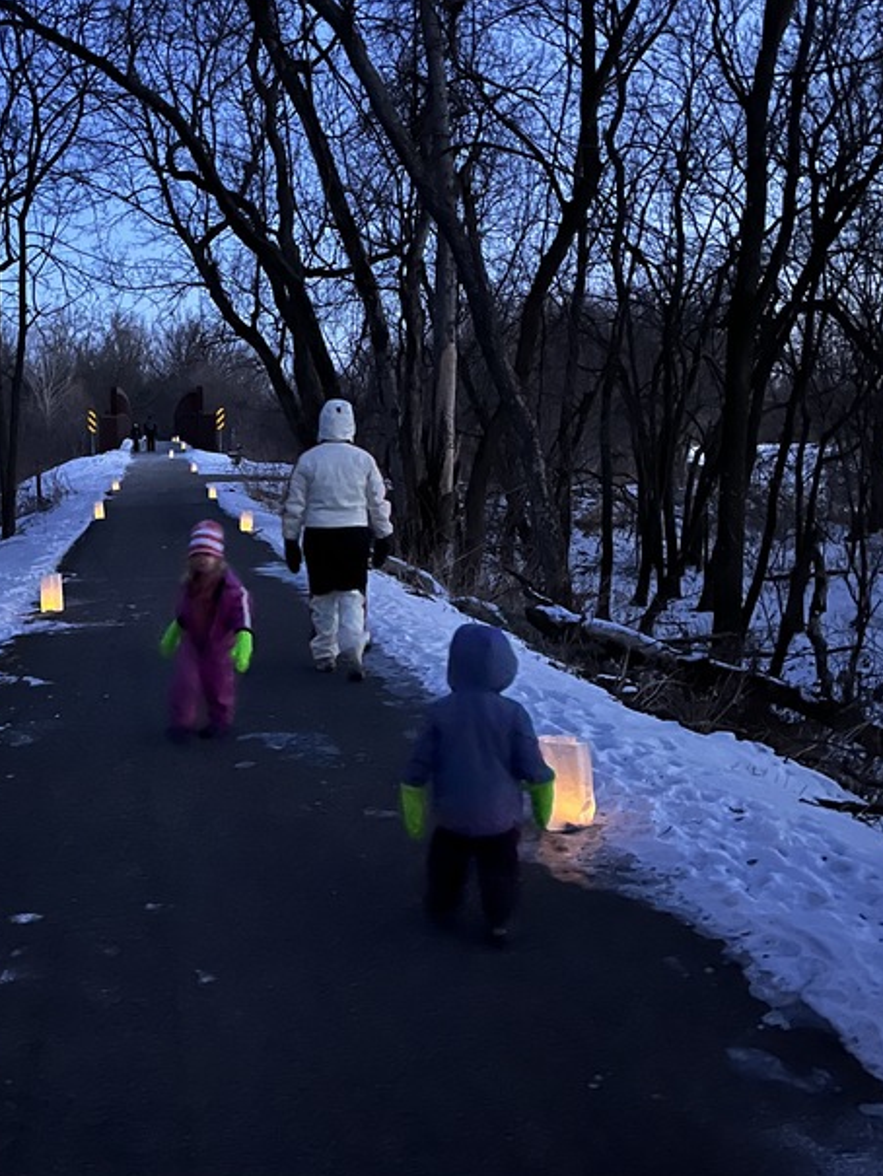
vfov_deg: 42.7
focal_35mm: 44
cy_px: 457
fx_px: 1496
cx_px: 282
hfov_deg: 32.6
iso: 2000
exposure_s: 1/15
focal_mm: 5.1
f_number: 1.6
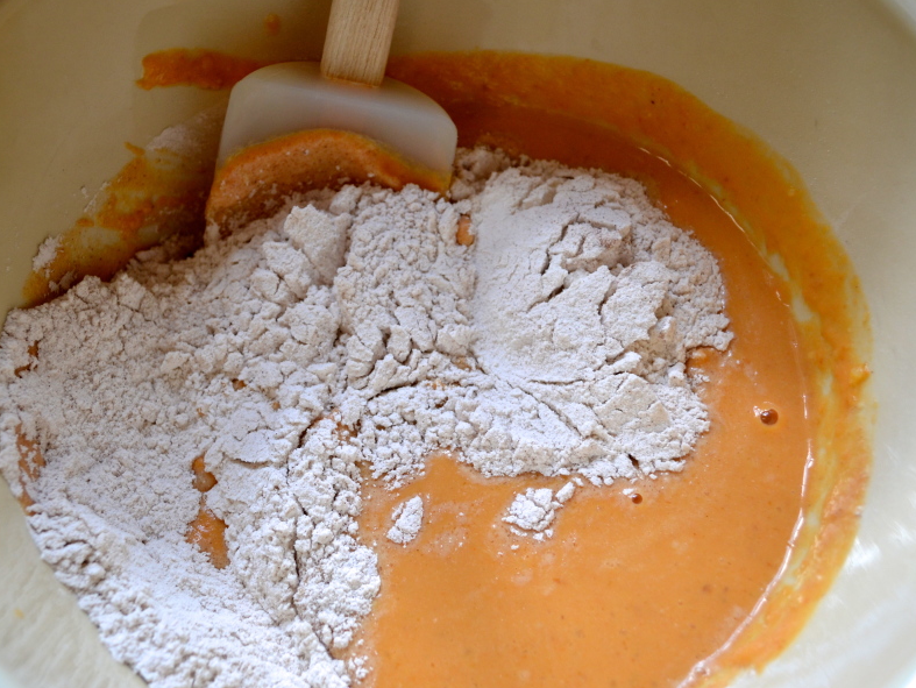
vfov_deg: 32.2
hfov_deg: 41.9
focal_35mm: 45
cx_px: 381
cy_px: 355
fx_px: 1191
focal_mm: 24
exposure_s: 1/30
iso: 400
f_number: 4.5
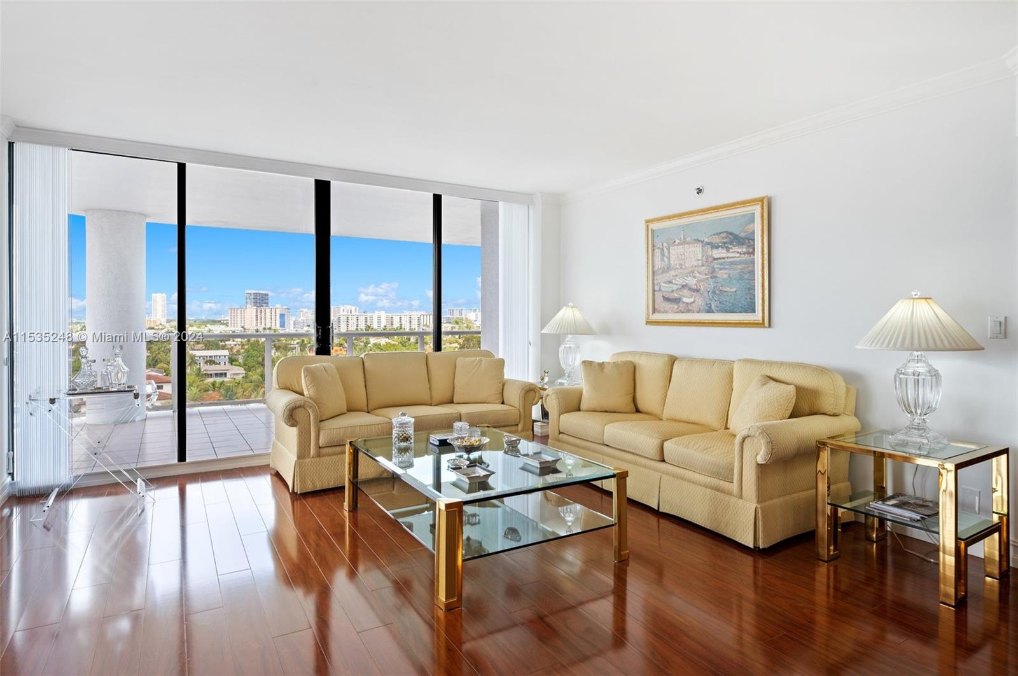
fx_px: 565
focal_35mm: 20
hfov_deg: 84.0
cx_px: 509
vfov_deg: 61.8
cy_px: 338
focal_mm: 20
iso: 200
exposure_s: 1/20
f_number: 8
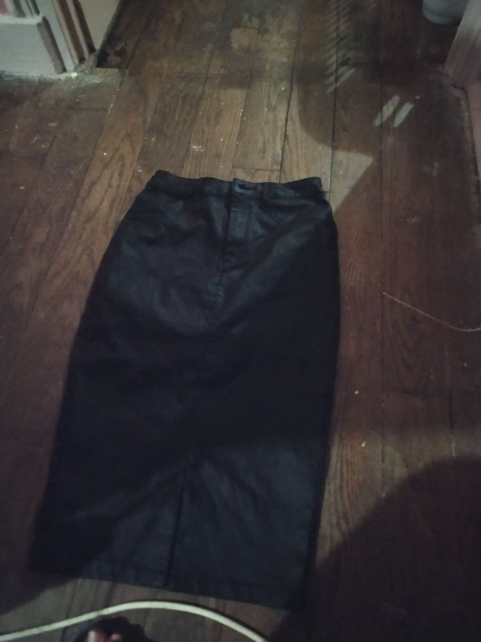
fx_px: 445
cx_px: 240
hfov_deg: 56.8
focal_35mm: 24
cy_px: 321
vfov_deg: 71.6
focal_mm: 3.94
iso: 9600
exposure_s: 1/13
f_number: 1.9
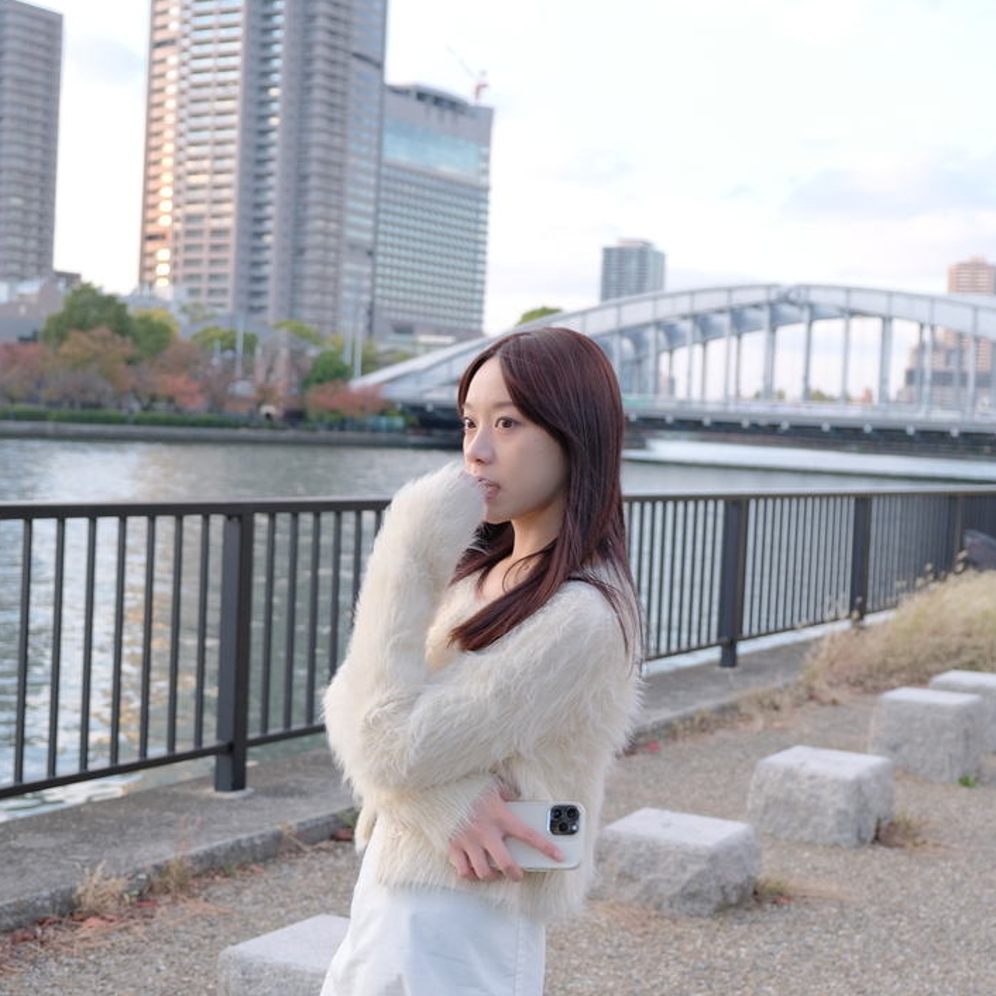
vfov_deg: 32.8
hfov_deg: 32.8
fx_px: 1693
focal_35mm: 52
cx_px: 501
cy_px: 495
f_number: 3.2
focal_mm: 26.5
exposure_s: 1/100
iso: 320
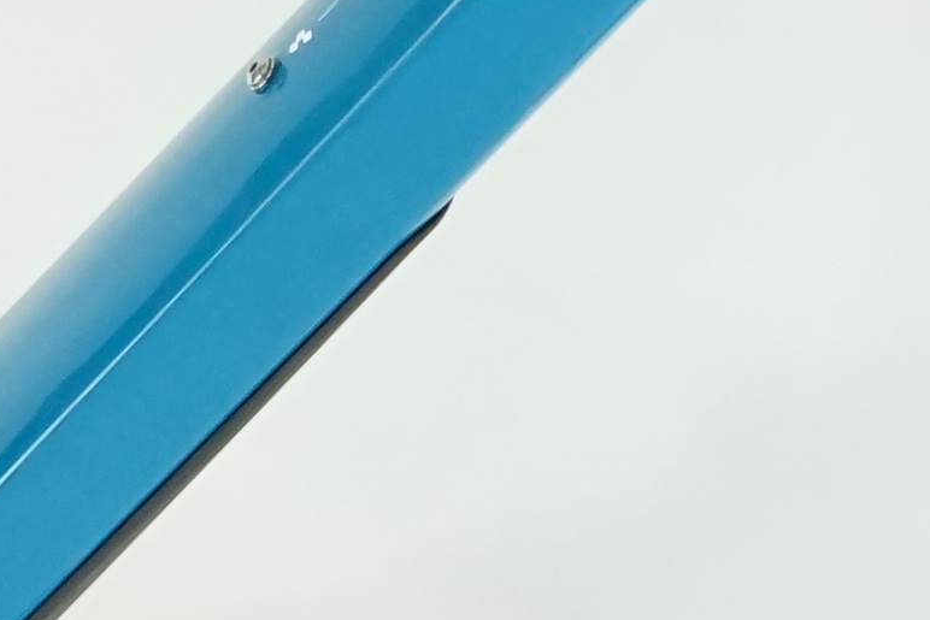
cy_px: -242
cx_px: 128
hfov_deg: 8.5
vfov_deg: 5.7
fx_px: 6227
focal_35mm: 241
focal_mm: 31
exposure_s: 1/200
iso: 1600
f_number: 5.6
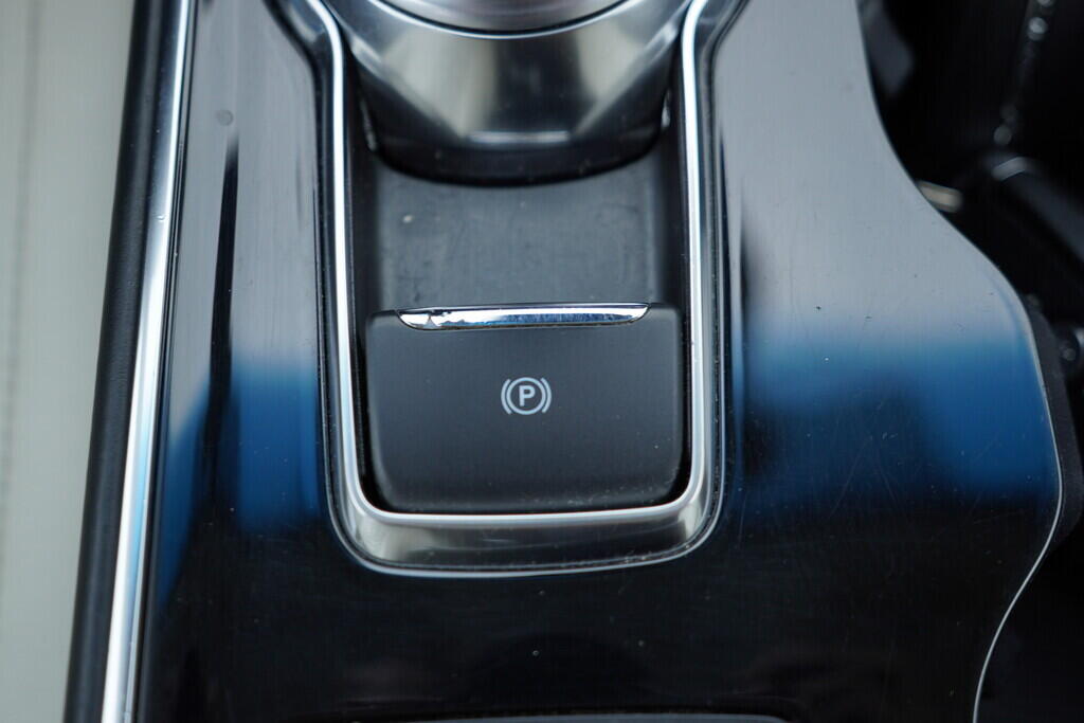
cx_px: 542
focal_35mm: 36
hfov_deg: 53.1
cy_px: 362
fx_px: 1084
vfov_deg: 36.9
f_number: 2.8
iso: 125
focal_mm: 24
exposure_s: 1/40
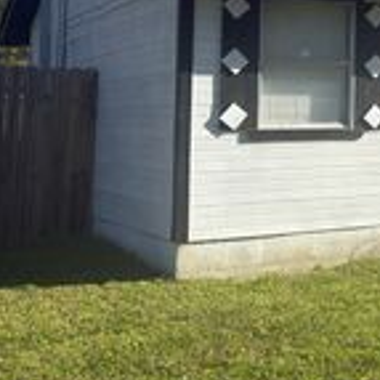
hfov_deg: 20.1
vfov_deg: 22.7
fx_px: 919
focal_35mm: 74
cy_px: 23
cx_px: 574
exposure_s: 1/3831
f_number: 1.78
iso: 64
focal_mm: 6.76
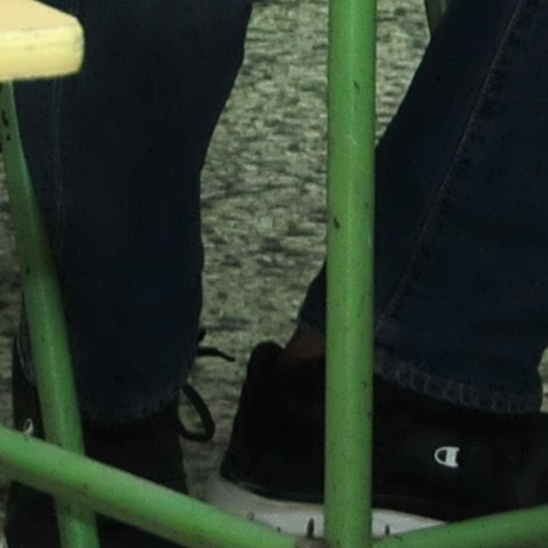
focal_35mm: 398
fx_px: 7128
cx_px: 184
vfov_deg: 4.3
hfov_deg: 4.4
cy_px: -814
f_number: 6.3
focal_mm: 38
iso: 1000
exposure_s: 1/40
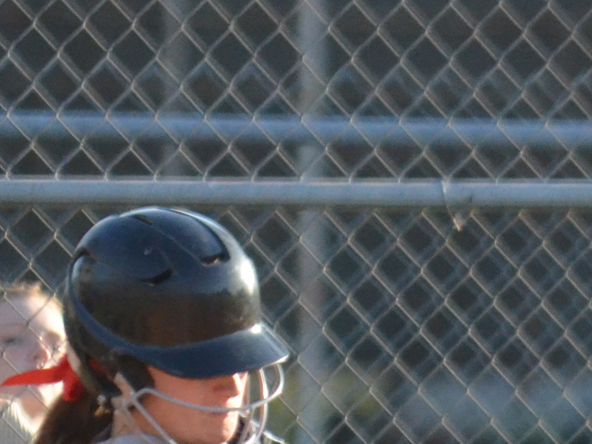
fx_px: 27466
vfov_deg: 0.9
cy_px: 863
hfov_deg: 1.2
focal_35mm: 1606
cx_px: 605
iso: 2000
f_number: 6.3
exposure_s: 1/2000
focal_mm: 240
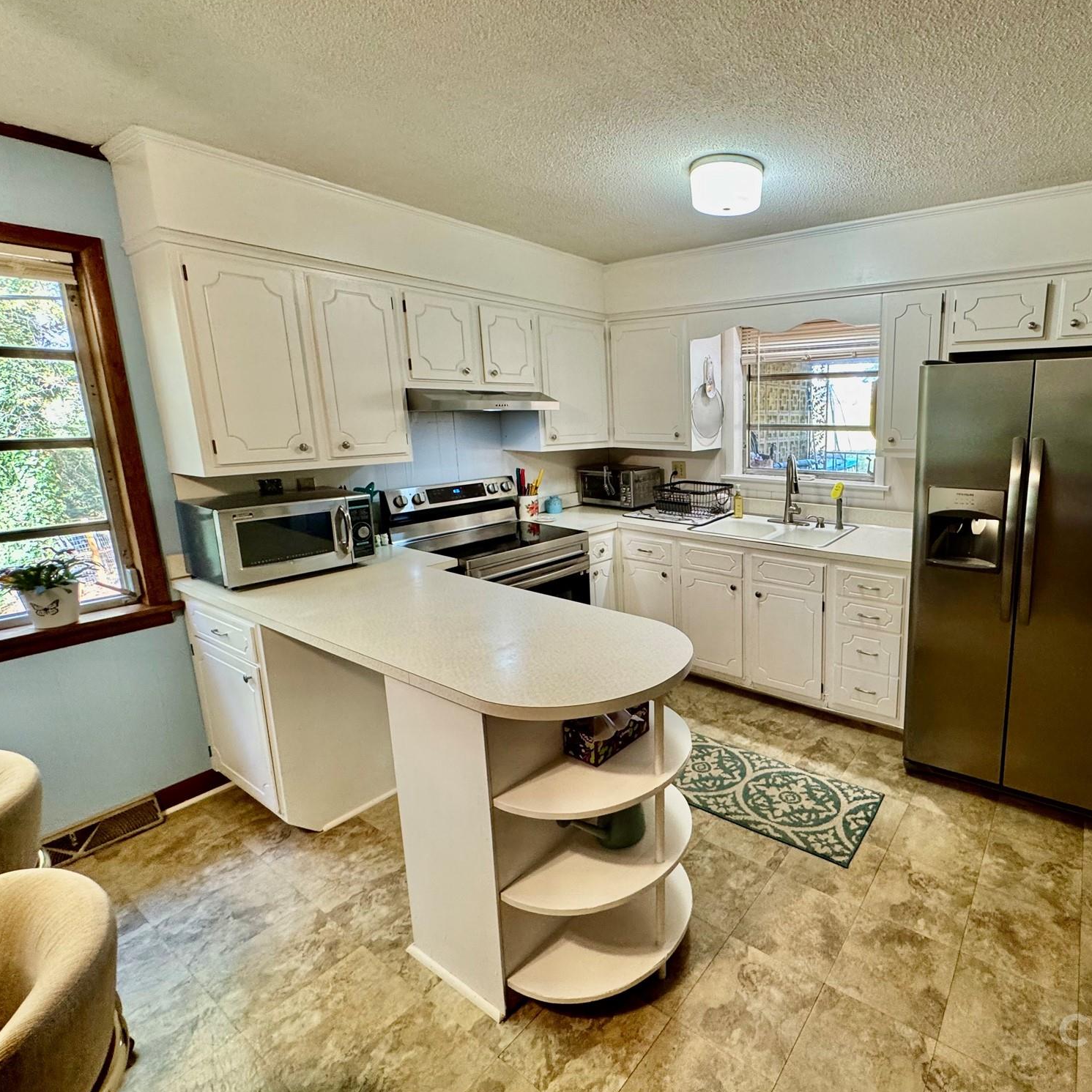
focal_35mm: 17
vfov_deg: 84.0
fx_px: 607
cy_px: 532
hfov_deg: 81.3
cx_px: 724
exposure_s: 1/60
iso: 200
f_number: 2.2
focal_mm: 2.22
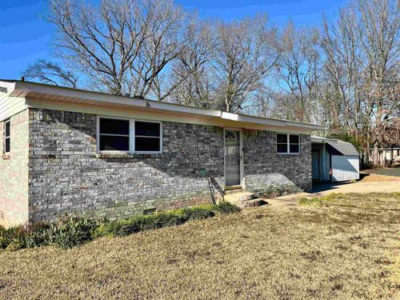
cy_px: 150
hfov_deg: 67.3
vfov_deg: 53.1
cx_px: 200
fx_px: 300
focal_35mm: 26
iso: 50
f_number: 1.6
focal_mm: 5.1
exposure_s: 1/2755
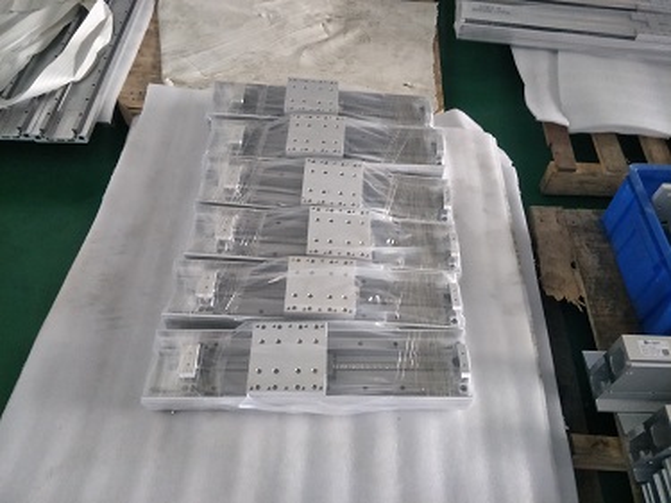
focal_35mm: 22
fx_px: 426
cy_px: 252
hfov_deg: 76.4
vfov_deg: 61.1
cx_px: 336
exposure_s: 1/14
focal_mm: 3.79
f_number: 1.7
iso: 538
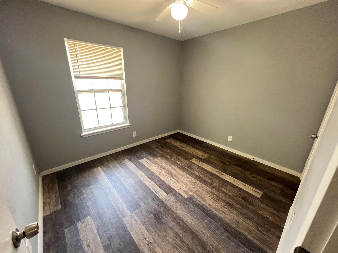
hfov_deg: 106.2
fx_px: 127
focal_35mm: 13
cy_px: 126
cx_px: 169
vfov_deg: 89.9
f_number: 1.8
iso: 400
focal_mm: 1.57
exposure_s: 1/60
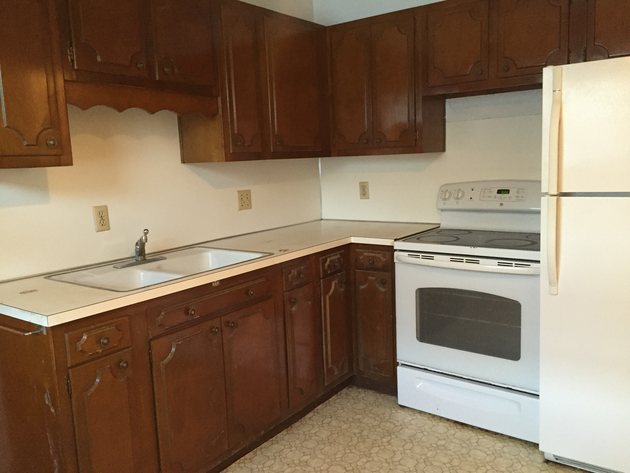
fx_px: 528
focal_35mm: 29
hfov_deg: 61.7
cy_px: 236
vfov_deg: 48.2
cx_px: 315
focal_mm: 4.15
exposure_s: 1/20
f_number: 2.2
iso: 250
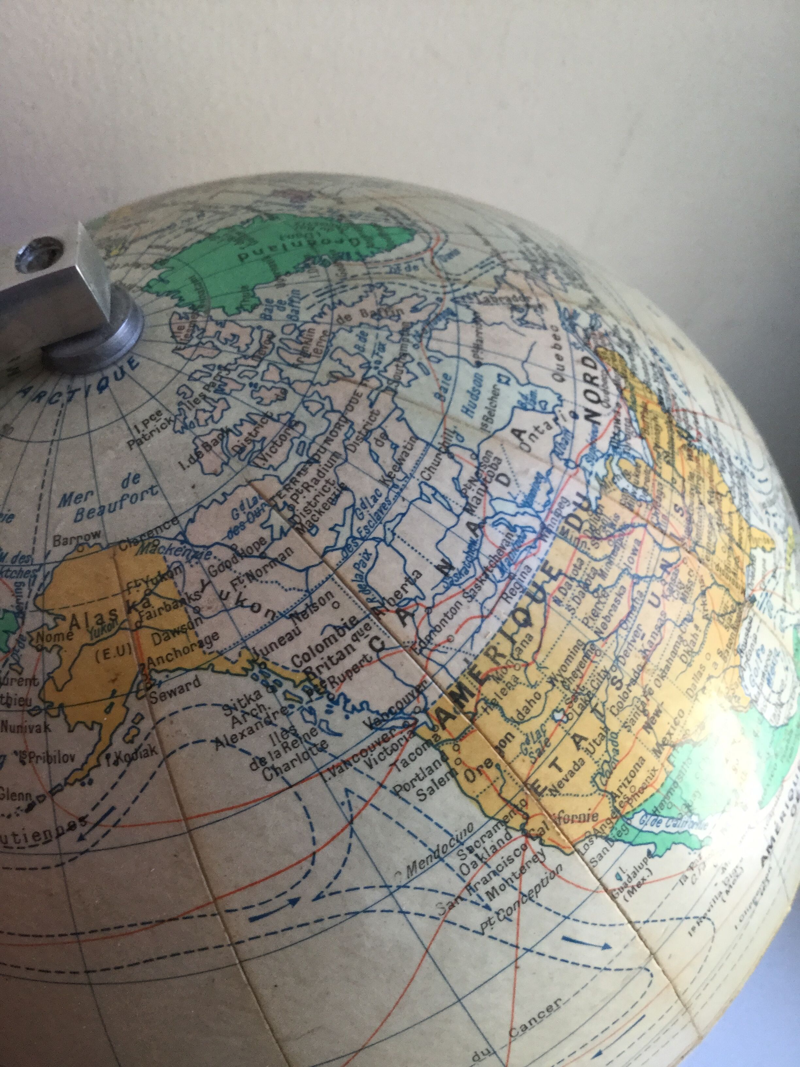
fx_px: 955
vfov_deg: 58.4
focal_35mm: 31
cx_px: 400
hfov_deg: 45.4
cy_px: 534
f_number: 2.4
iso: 50
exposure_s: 1/33
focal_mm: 3.3
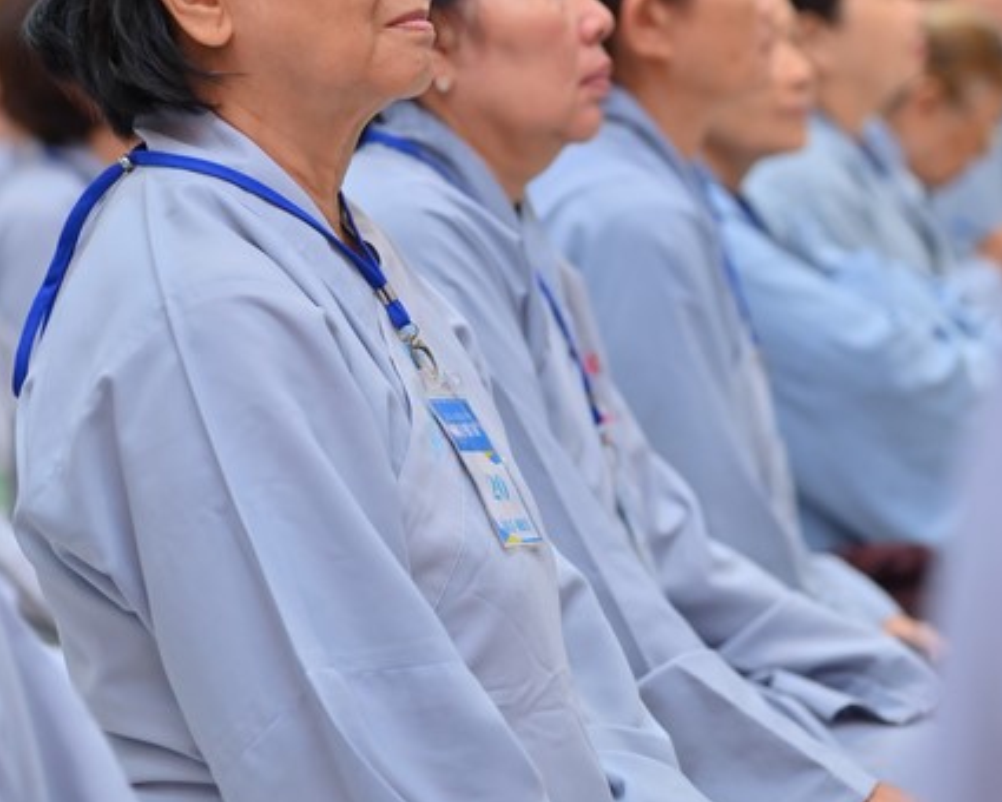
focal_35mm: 172
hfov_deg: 11.2
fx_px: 5101
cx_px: 506
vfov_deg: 9.0
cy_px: 384
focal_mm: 120
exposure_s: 1/80
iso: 1000
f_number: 4.5
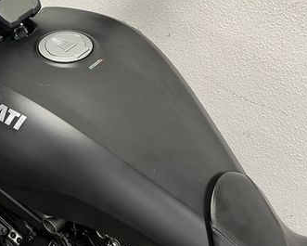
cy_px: 80
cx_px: 50
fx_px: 445
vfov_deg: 30.6
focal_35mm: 49
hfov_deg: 36.4
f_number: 1.6
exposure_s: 1/50
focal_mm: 5.1
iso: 100
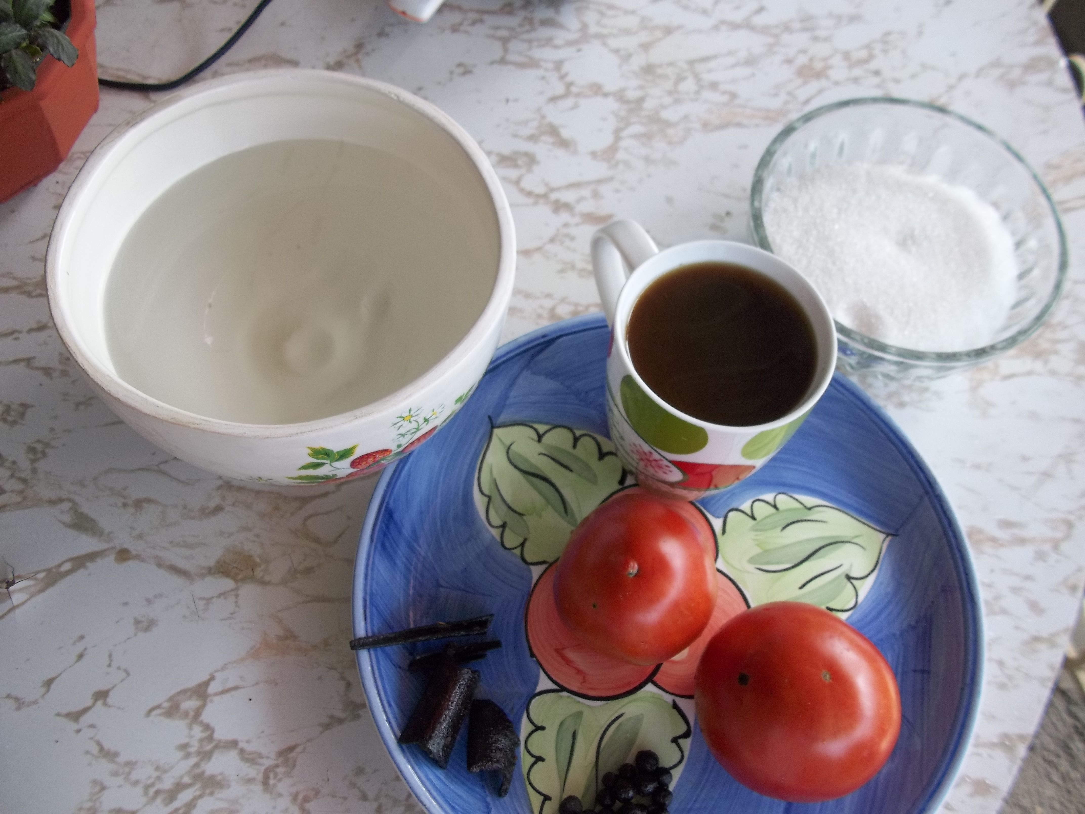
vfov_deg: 44.2
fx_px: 1003
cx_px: 542
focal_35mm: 32
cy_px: 407
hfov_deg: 56.8
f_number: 2.9
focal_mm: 5.7
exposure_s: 1/125
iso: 80
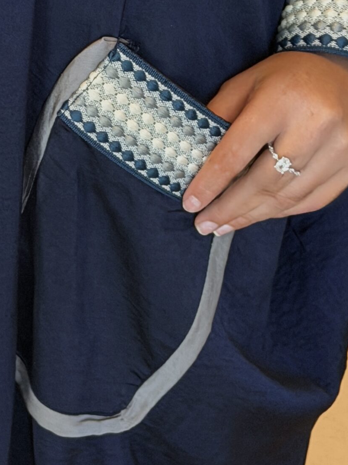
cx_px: 208
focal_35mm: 112
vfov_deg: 17.2
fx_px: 1501
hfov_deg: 13.2
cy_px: 5
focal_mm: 6.76
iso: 400
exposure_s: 1/40
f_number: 1.78
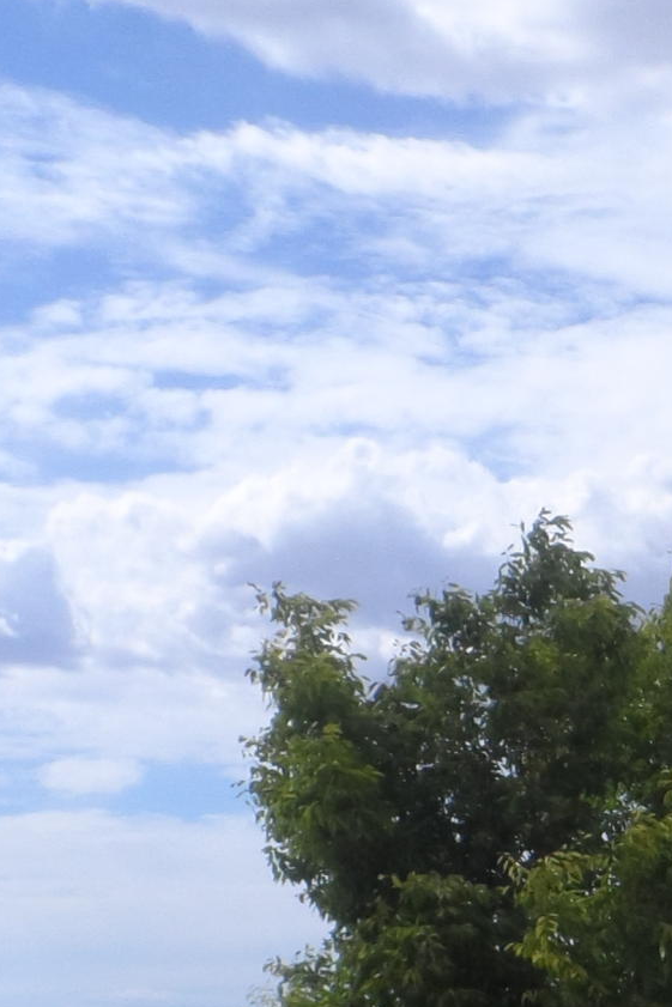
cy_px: 903
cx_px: 756
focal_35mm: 89
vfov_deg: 22.3
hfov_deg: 15.0
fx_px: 2491
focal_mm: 4
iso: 80
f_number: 4.5
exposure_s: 1/750
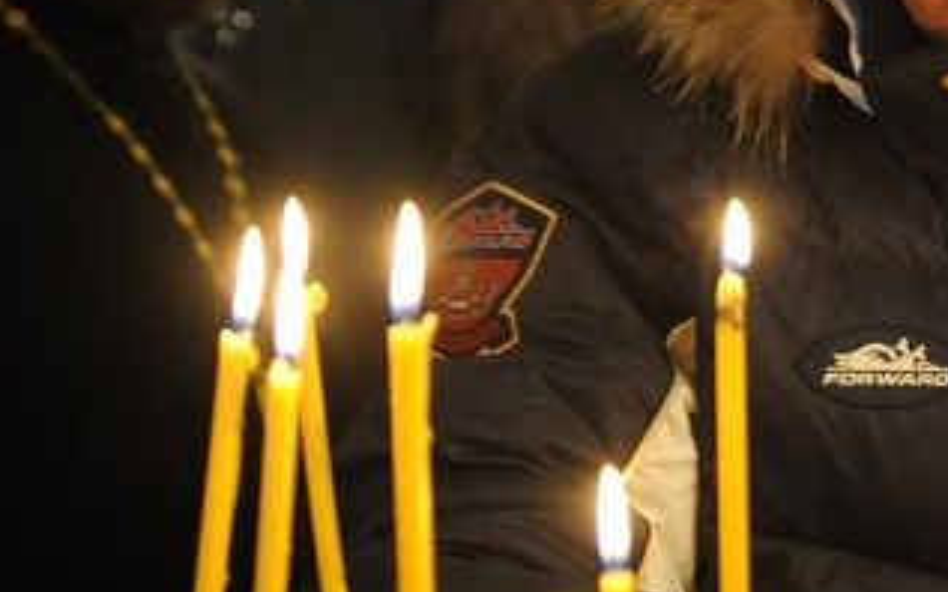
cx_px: 888
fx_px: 2841
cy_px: 39
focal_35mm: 110
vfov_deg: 11.8
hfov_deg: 18.6
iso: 2000
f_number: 3.2
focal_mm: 38
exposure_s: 1/60
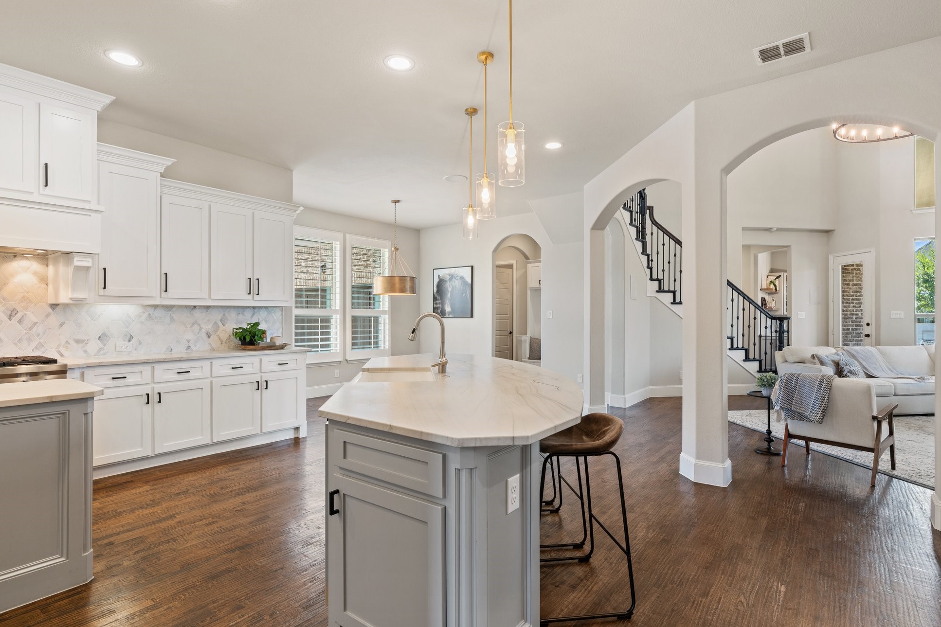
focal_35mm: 18
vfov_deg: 67.4
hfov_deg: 90.0
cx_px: 480
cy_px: 316
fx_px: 470
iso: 100
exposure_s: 2.5
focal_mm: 17
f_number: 10
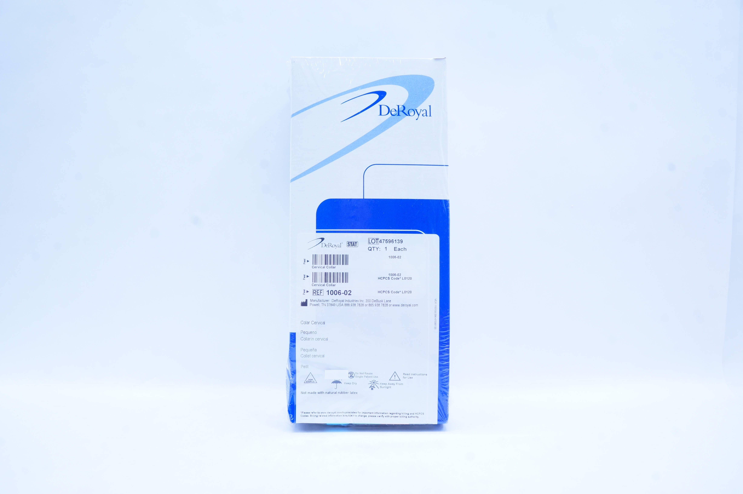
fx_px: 557
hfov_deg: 67.4
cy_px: 247
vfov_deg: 47.8
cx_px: 372
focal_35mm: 27
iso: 400
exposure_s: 1/10
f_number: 13
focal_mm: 18
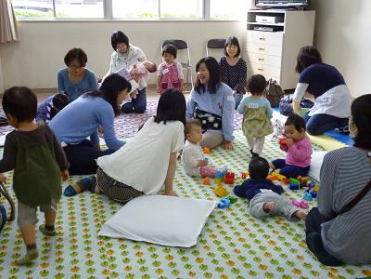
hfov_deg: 45.8
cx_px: 186
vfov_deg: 35.1
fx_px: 439
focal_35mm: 41
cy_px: 140
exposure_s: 1/40
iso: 400
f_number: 3.7
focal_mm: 7.3
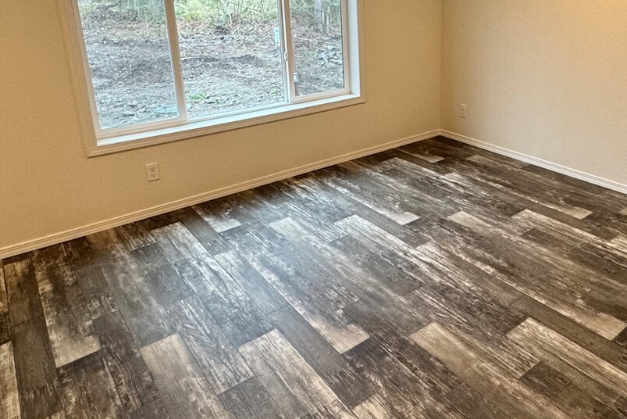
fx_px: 505
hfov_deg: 62.6
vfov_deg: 43.9
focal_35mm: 29
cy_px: 120
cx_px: 399
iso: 250
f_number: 2.2
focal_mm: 2.22
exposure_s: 1/120
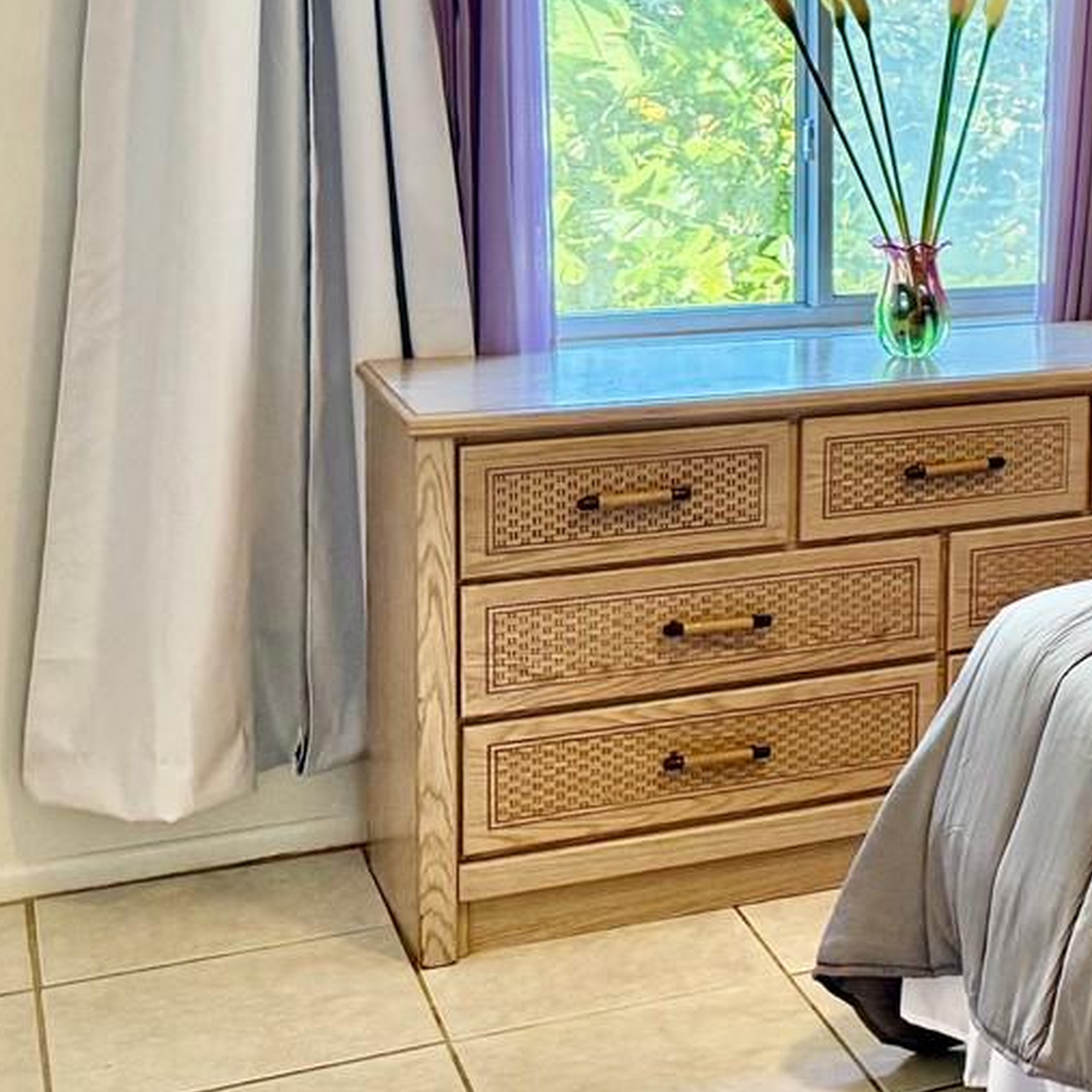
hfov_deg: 21.5
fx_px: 2391
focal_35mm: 67
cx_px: 1641
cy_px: 183
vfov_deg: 25.2
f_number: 1.78
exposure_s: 1/134
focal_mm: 6.76
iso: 200
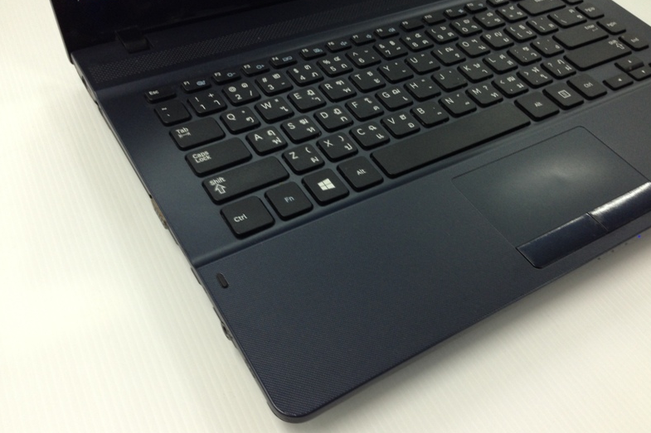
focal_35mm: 35
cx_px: 330
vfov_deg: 37.8
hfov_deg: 54.4
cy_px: 213
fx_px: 633
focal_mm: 4.12
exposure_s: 1/20
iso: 80
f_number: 2.4
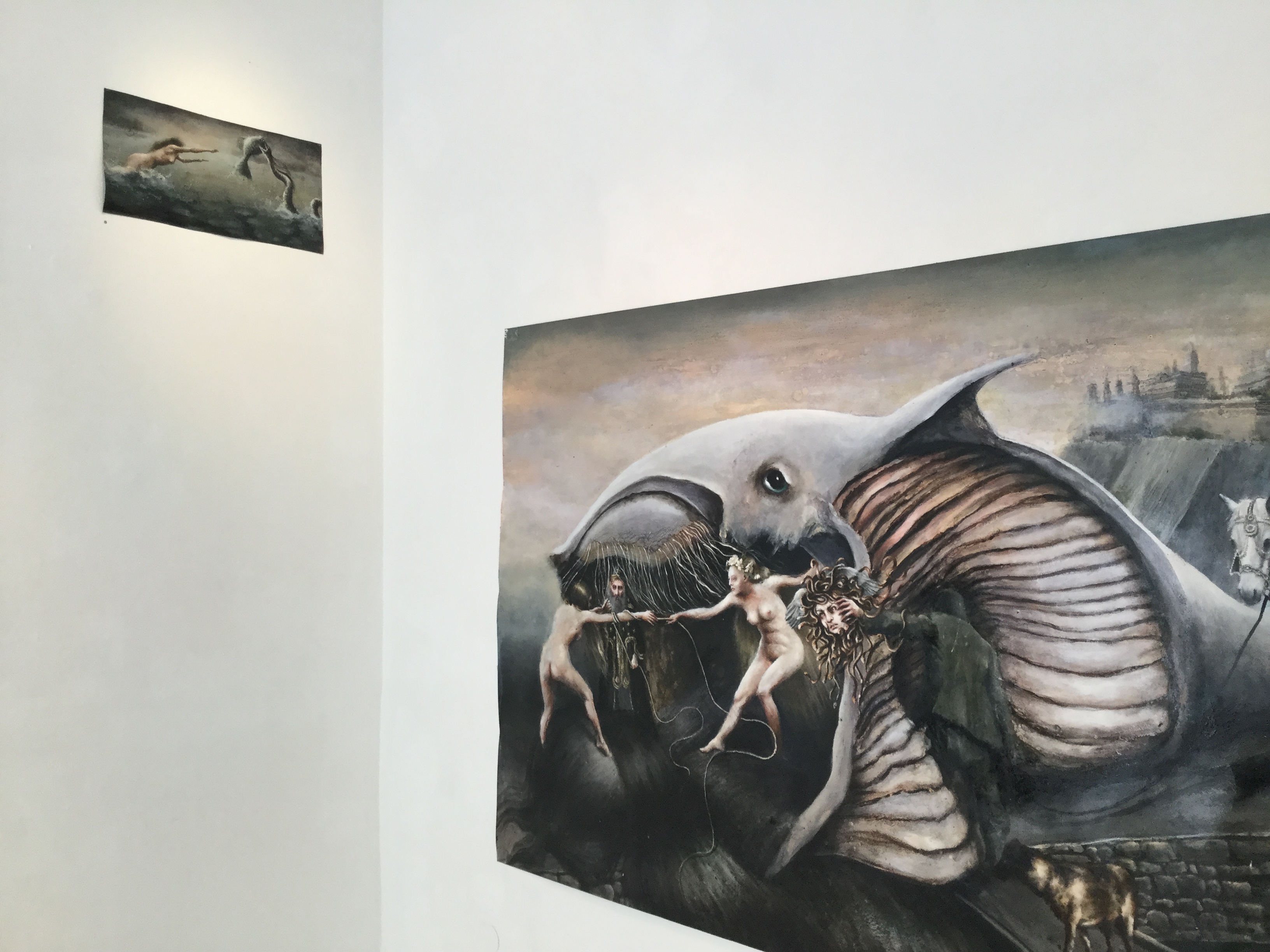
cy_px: 476
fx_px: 1137
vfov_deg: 45.4
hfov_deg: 58.4
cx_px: 635
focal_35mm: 31
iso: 32
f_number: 2.4
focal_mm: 3.3
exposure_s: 1/33
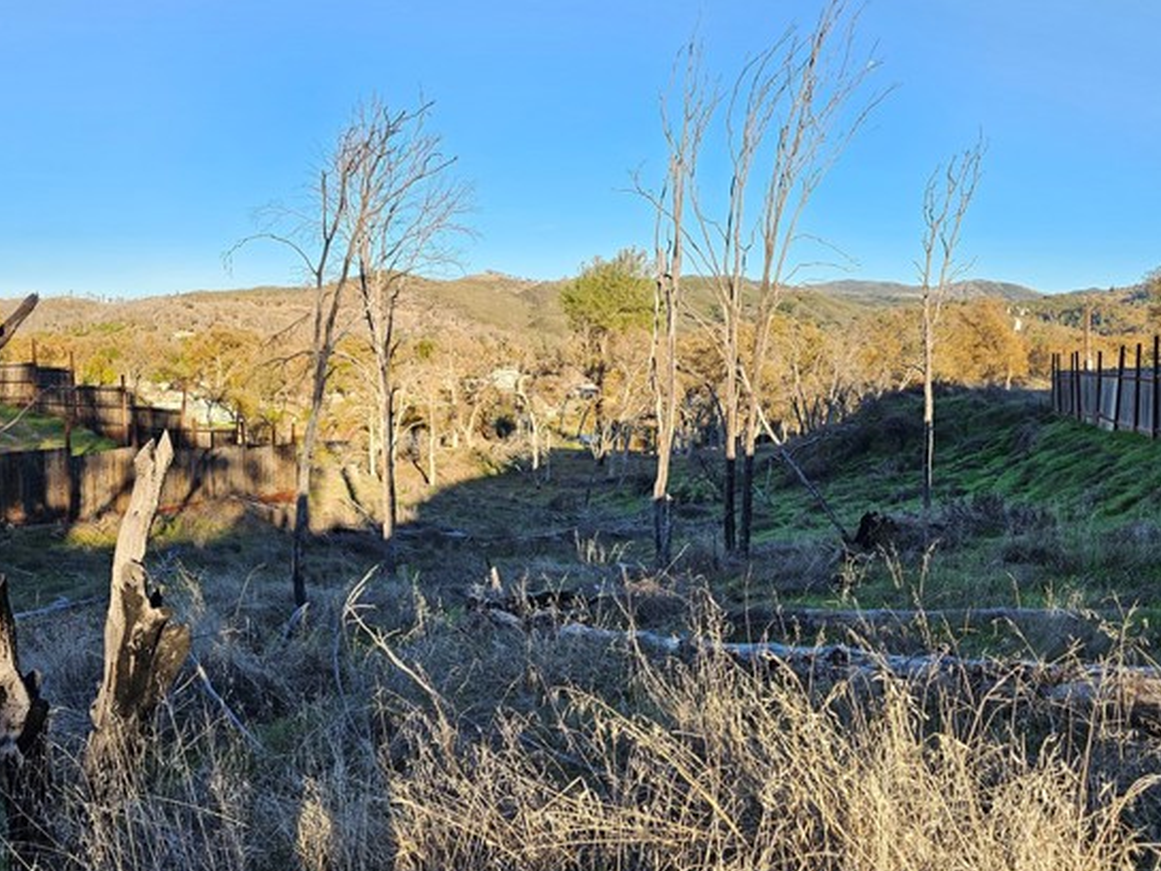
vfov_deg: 51.4
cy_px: 426
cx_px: 560
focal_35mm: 27
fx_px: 906
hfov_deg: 65.3
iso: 16
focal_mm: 6.3
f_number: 1.7
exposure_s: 1/180
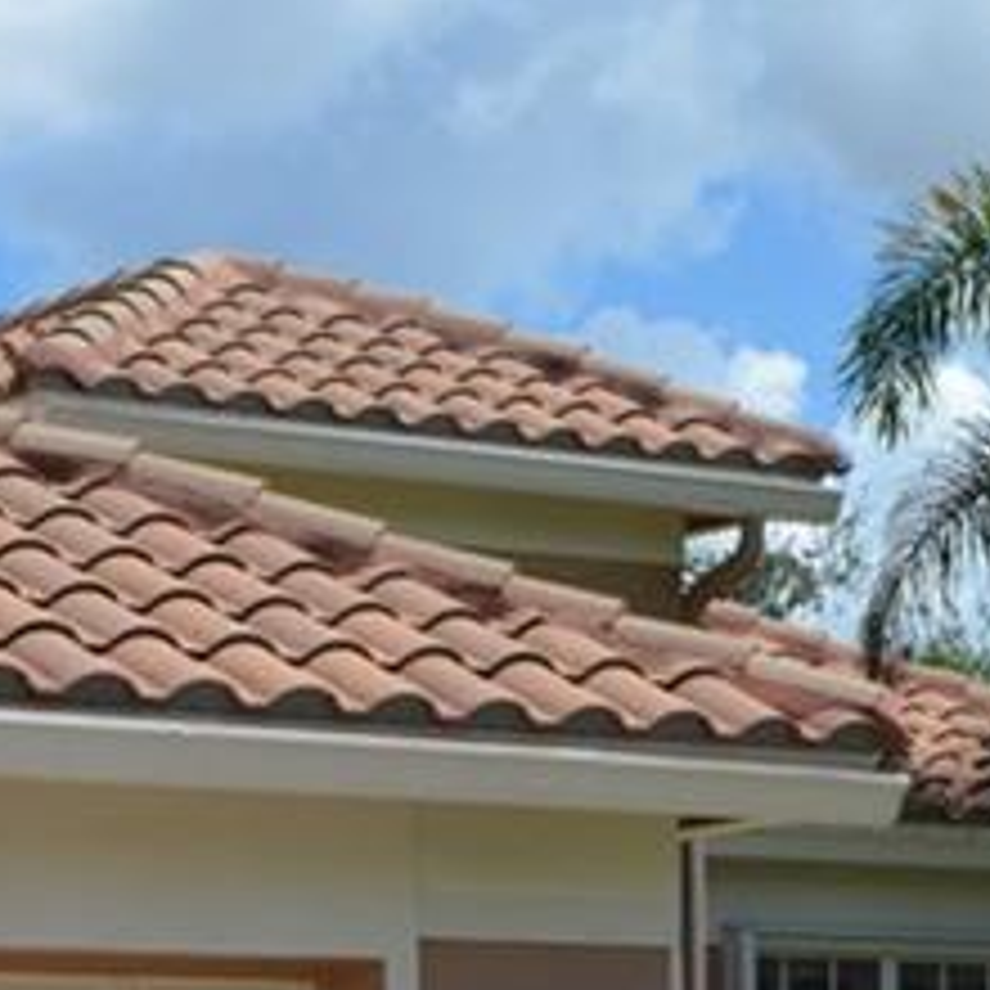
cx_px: 333
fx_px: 4983
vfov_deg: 11.2
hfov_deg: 11.3
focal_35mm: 154
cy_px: 1010
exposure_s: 1/320
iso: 100
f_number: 9
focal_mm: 26
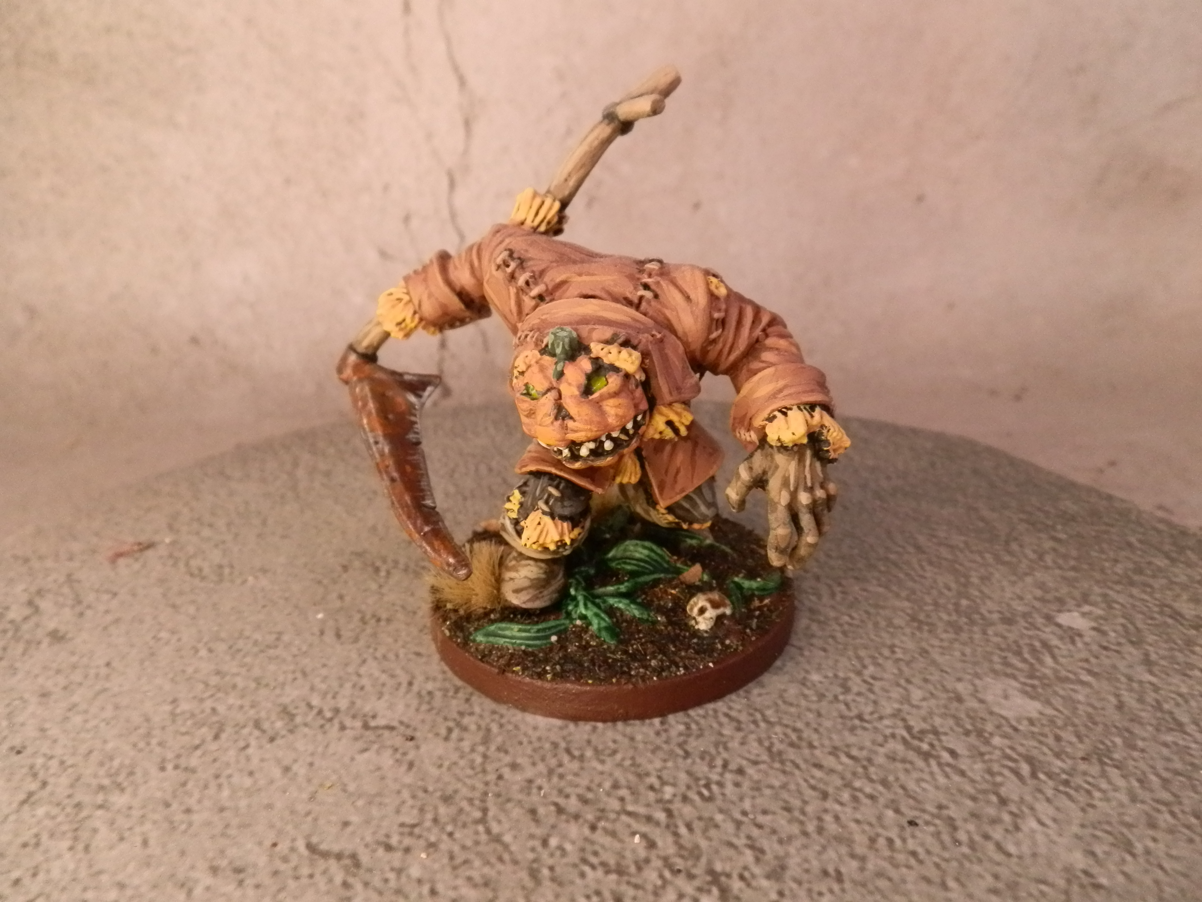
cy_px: 451
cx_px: 601
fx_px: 972
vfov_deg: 49.7
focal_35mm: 28
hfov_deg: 63.4
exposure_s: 1/125
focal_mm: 5
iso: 400
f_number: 3.1
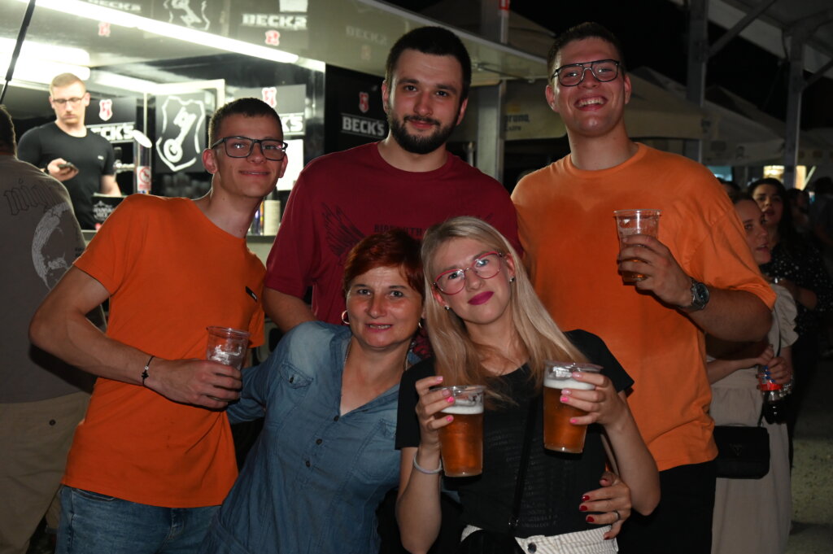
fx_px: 1064
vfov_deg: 29.2
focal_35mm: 46
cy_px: 277
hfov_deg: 42.8
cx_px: 416
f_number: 5.3
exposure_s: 1/60
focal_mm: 46
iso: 4000
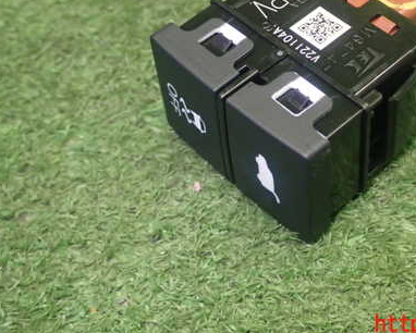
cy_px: 94
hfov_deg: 26.2
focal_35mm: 72
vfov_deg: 21.1
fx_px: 887
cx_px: 294
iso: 400
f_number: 3.1
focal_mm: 8.4
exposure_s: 1/50
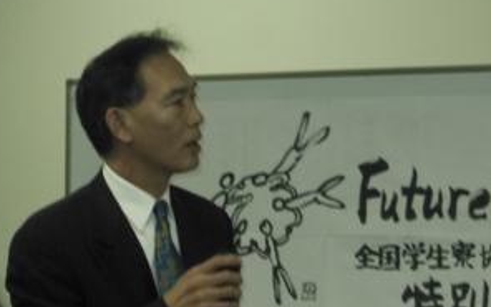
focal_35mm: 265
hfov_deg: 7.9
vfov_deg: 5.0
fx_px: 3546
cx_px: 320
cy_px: 202
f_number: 5.9
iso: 640
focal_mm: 29.5
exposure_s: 1/60
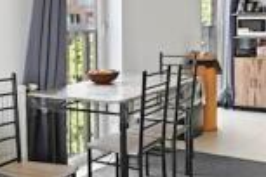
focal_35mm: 60
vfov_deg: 22.3
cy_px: 32
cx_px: 170
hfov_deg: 33.2
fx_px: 443
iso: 360
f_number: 7.1
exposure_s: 1/5
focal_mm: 14
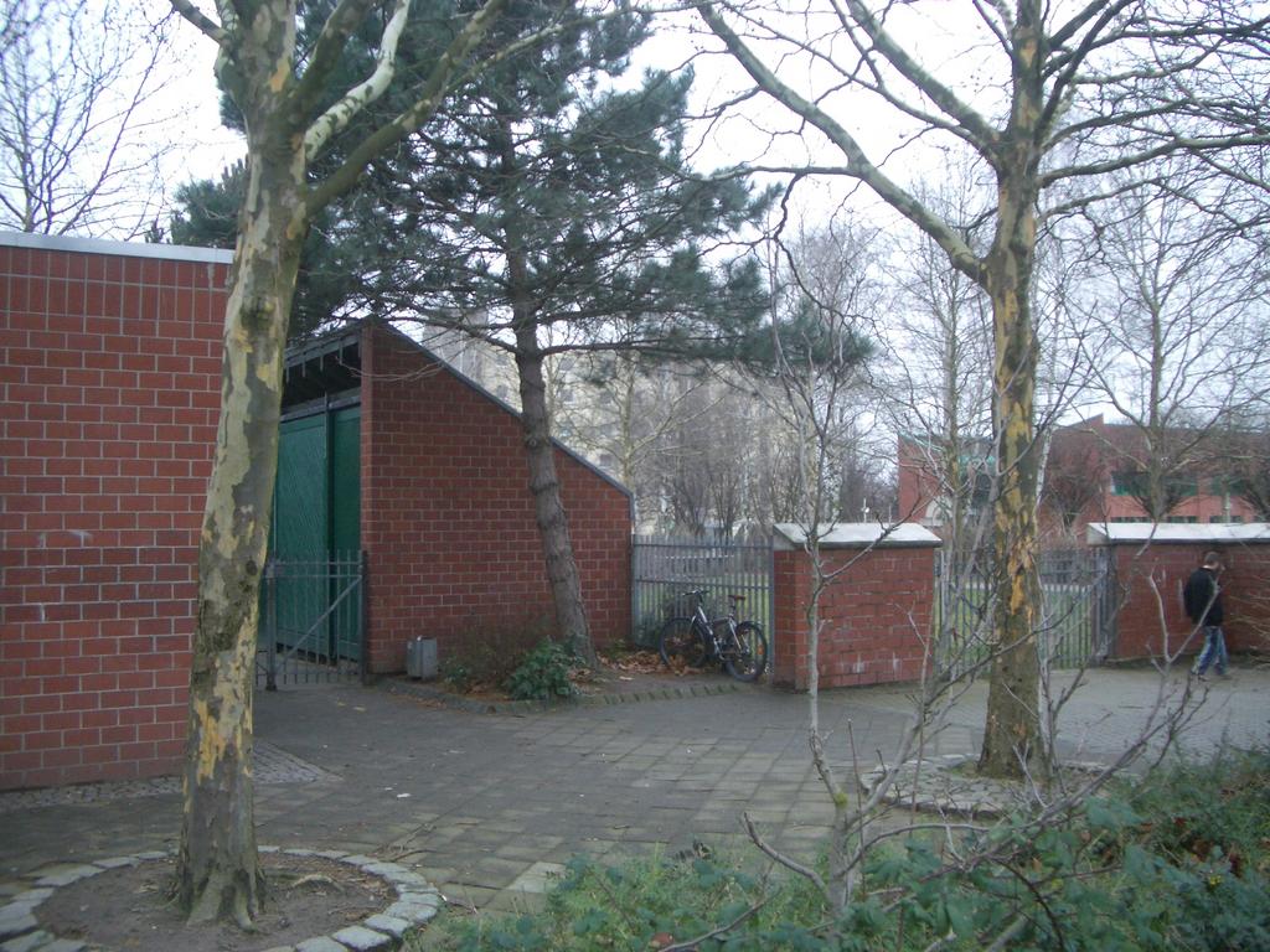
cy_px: 476
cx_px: 635
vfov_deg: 40.7
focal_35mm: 35
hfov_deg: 52.6
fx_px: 1284
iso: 100
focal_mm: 5.8
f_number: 2.6
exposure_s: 1/20
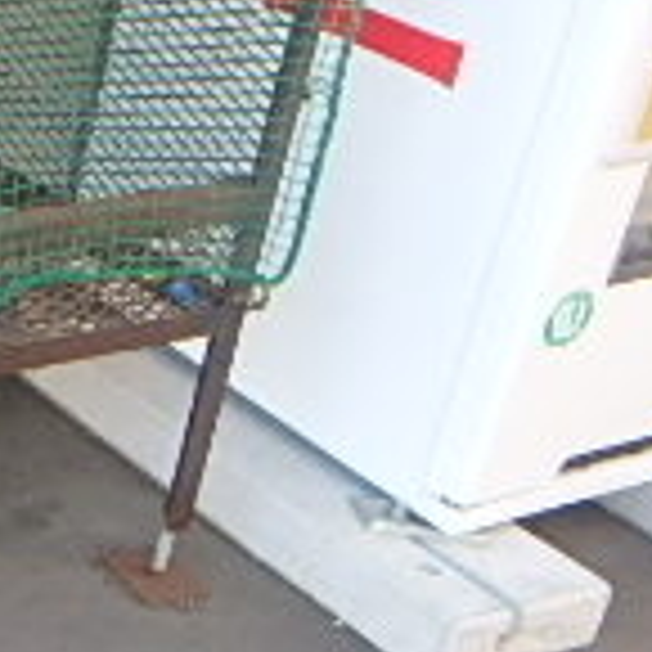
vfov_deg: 20.6
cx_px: -724
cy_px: 40
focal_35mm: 82
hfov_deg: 15.7
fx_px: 1747
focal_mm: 3.7
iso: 160
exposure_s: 1/60
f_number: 3.5
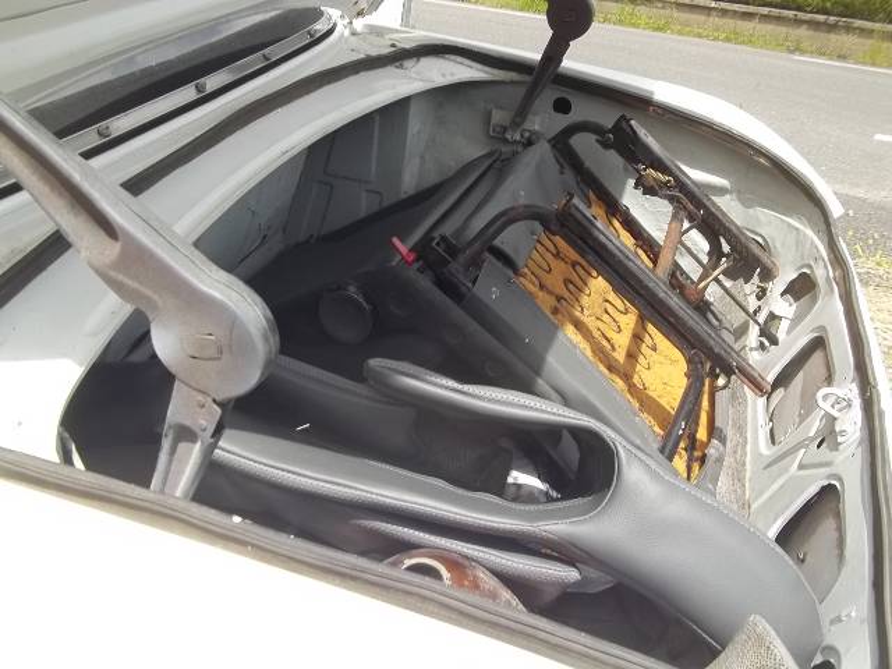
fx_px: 825
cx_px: 446
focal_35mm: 32
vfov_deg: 44.2
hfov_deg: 56.8
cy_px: 334
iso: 64
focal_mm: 5.7
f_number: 8.8
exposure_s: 1/80
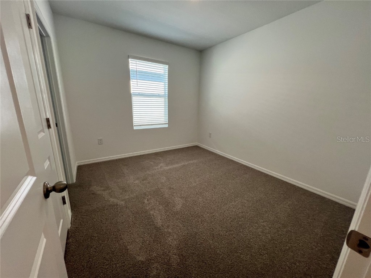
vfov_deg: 89.9
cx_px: 186
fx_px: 139
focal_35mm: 13
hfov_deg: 106.2
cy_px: 139
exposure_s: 1/120
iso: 100
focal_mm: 1.57
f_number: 1.8
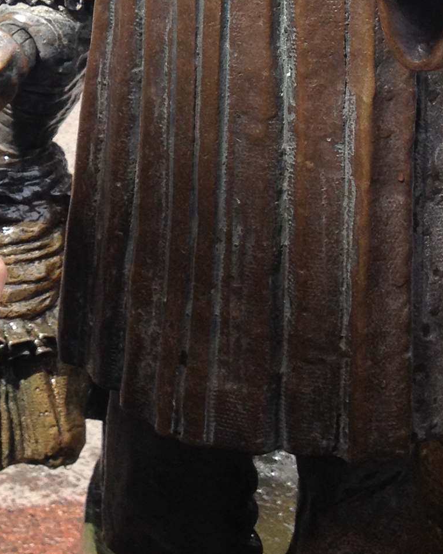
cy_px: -90
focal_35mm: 117
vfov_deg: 15.9
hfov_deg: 12.8
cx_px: -104
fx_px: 1918
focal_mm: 4.28
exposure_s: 1/308
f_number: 2.4
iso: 50
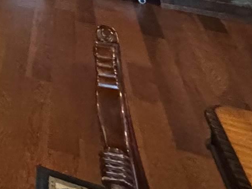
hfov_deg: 19.6
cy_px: -199
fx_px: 495
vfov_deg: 16.2
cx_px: -221
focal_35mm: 68
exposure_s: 1/60
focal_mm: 2.22
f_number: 2.2
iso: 800
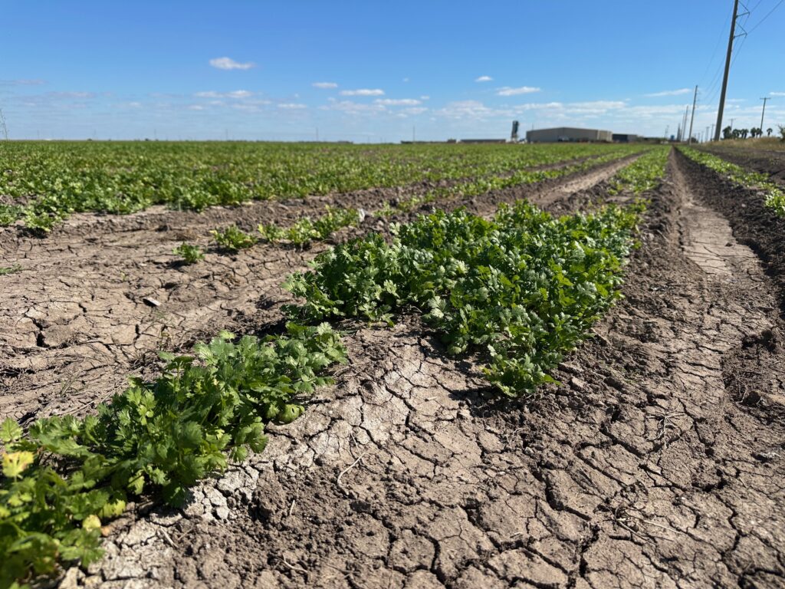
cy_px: 294
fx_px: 544
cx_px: 392
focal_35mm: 24
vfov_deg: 56.8
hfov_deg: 71.6
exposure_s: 1/5263
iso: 80
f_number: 1.78
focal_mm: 6.86
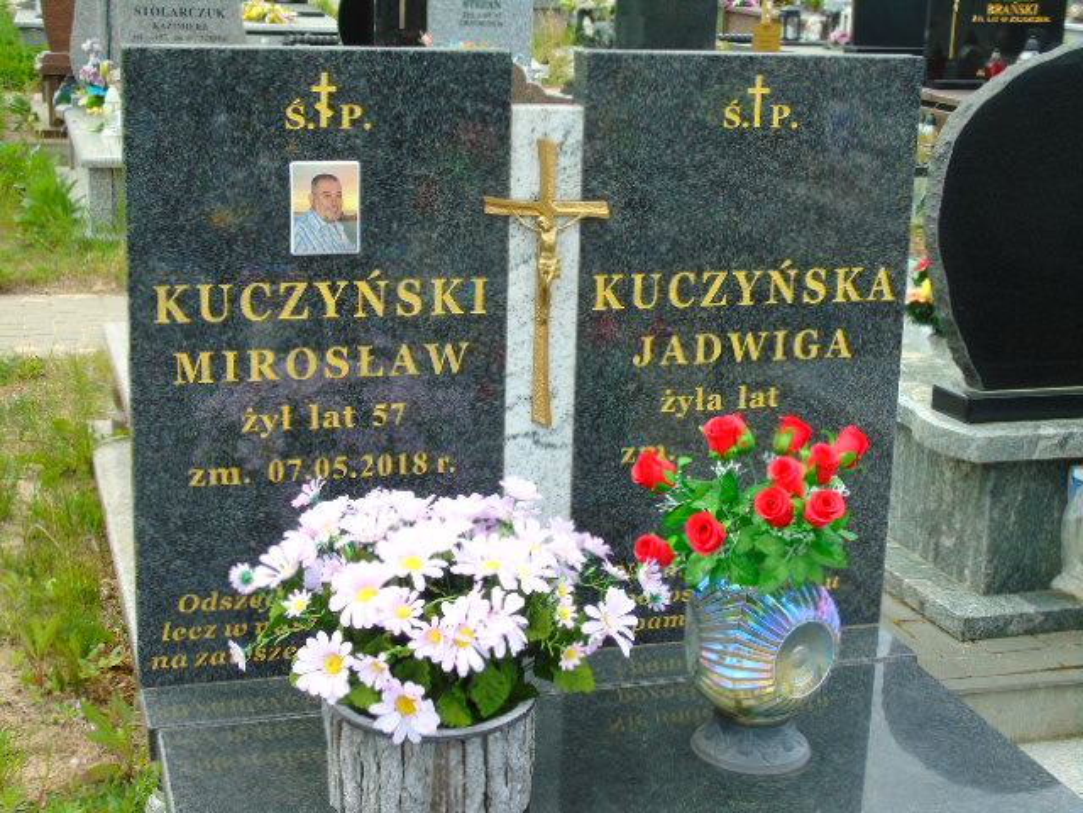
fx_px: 1689
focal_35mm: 54
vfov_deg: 27.0
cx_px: 542
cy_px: 406
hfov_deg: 35.5
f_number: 4.3
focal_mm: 9.6
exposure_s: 1/200
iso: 80
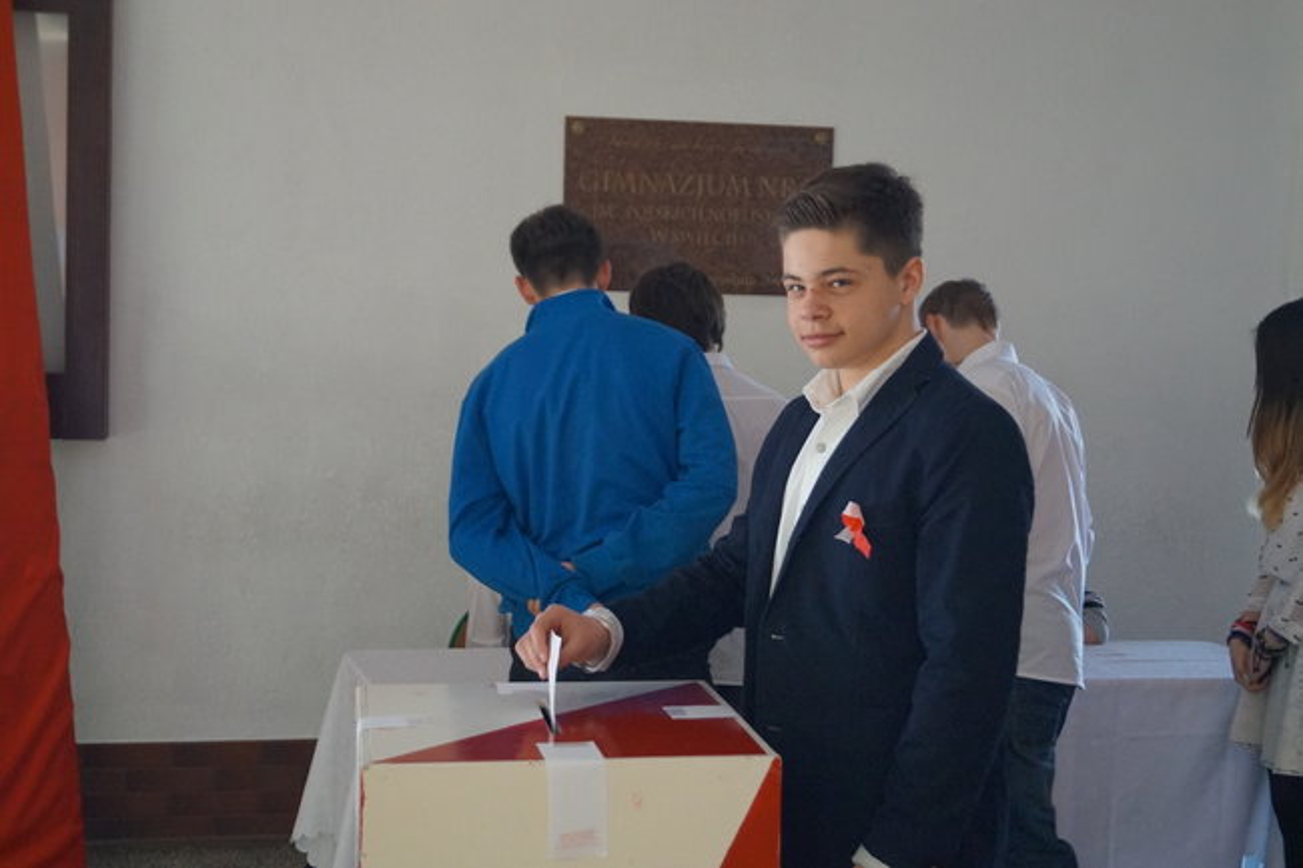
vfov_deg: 25.7
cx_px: 652
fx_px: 1900
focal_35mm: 52
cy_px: 434
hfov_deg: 37.9
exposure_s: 1/125
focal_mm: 35
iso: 3200
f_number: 5
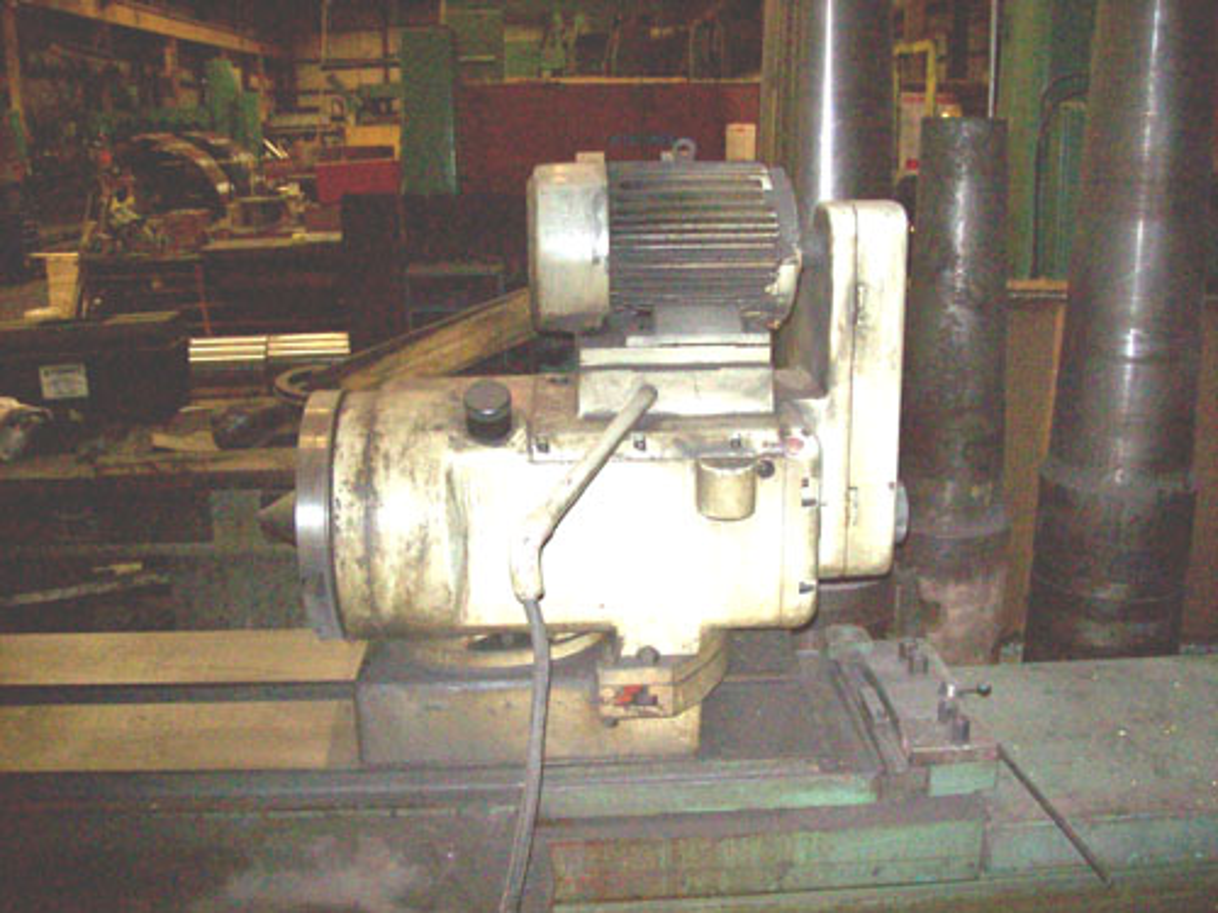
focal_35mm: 36
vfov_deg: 39.7
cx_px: 609
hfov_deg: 51.4
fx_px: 1267
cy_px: 456
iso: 400
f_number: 2.7
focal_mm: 6
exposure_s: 1/64
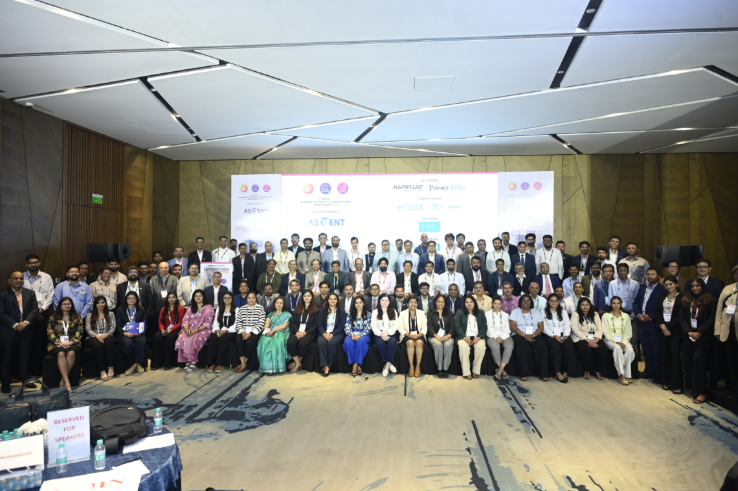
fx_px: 492
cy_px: 246
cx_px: 369
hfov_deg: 73.8
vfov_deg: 53.1
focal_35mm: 24
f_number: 4
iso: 1000
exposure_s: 1/160
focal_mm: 24
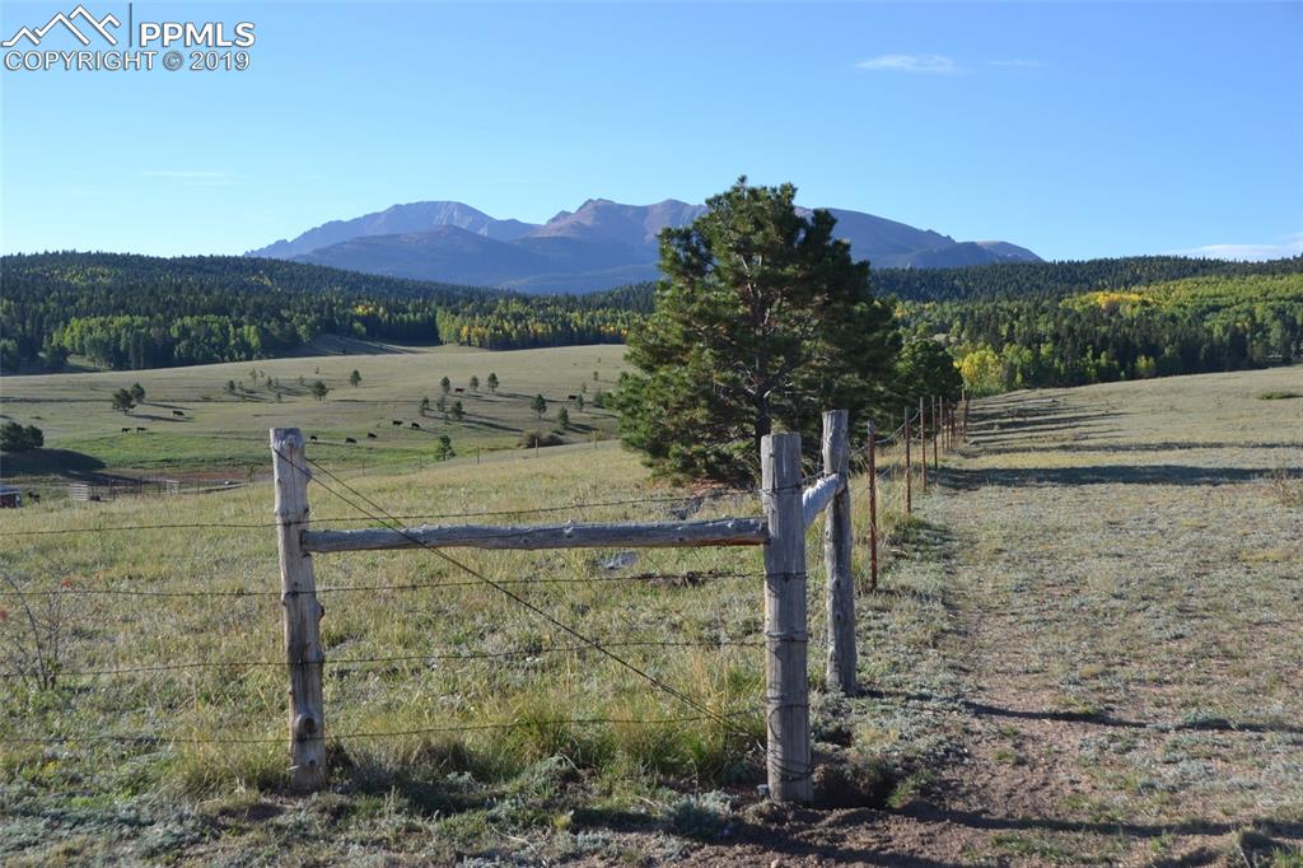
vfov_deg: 29.8
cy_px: 434
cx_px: 652
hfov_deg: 43.6
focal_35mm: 45
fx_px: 1628
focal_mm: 30
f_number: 7.1
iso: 100
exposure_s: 1/200
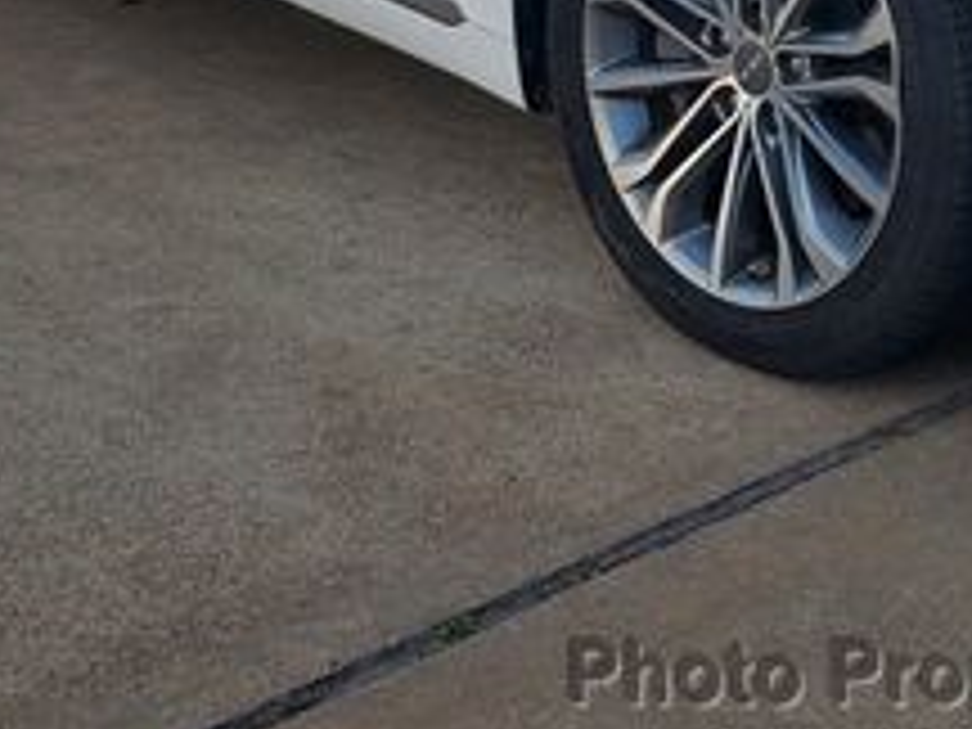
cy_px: -310
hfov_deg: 25.0
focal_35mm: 77
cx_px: 738
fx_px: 2162
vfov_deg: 17.5
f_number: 2.4
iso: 50
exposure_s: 1/310
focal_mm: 4.3
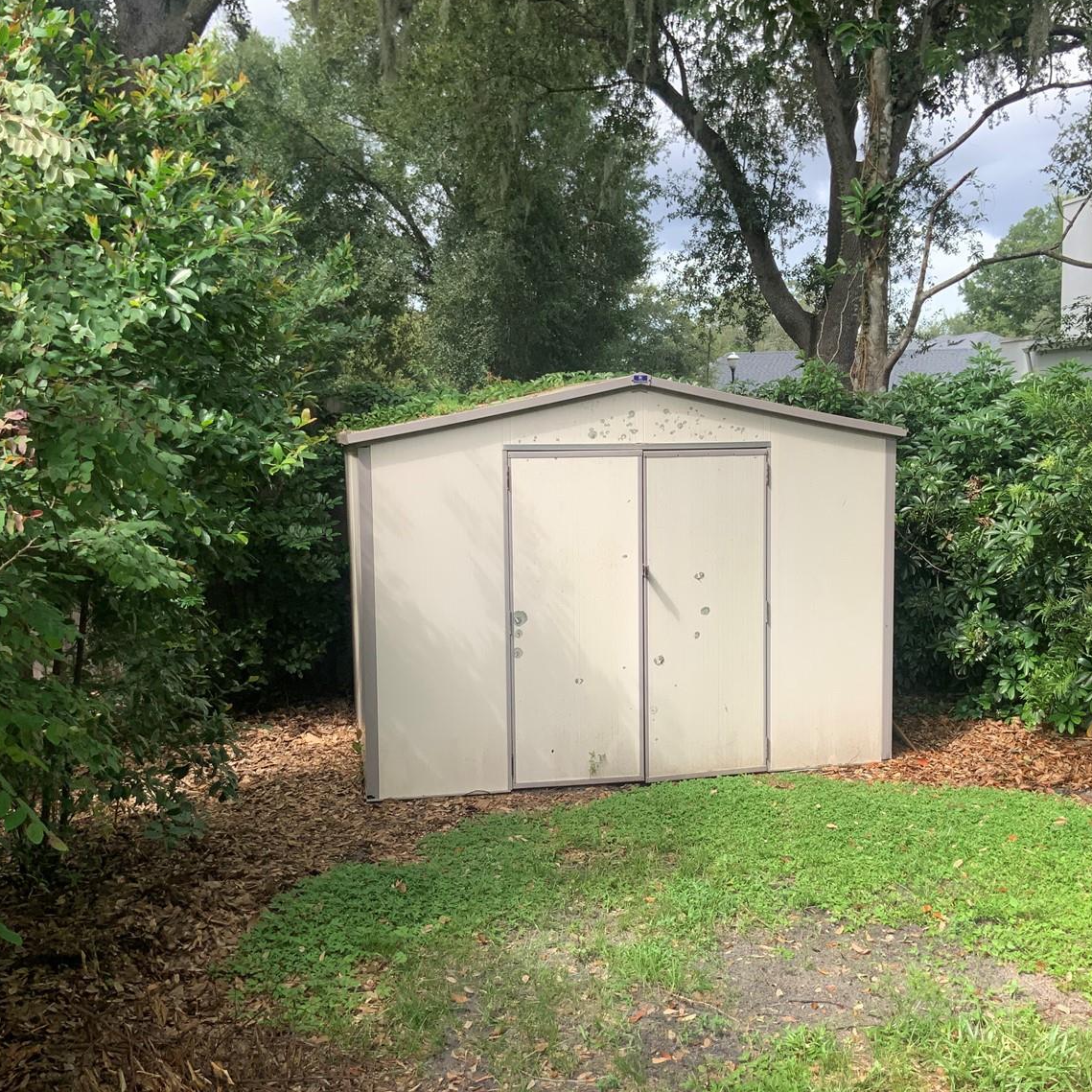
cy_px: 564
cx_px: 626
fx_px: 1285
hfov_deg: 45.9
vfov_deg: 46.0
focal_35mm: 36
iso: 16
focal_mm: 3
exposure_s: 1/403
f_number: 1.8
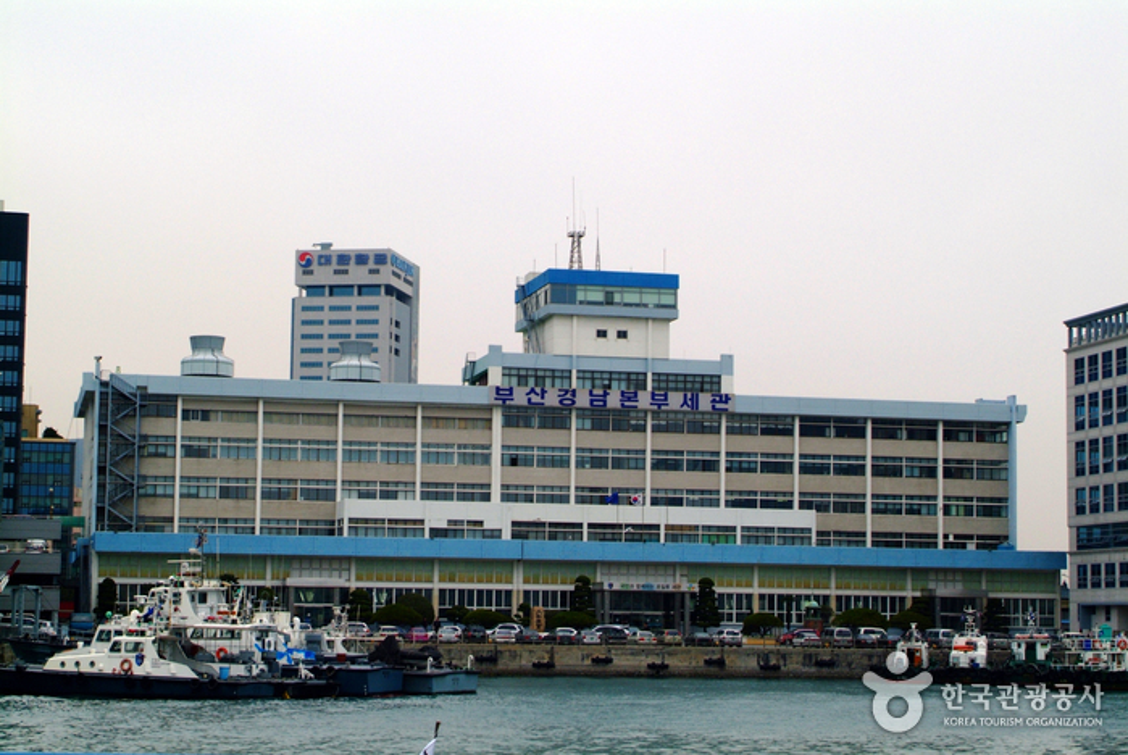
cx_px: 564
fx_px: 2353
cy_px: 378
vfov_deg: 18.2
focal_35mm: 75
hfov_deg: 27.0
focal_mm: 50
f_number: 9.5
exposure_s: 1/350
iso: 400
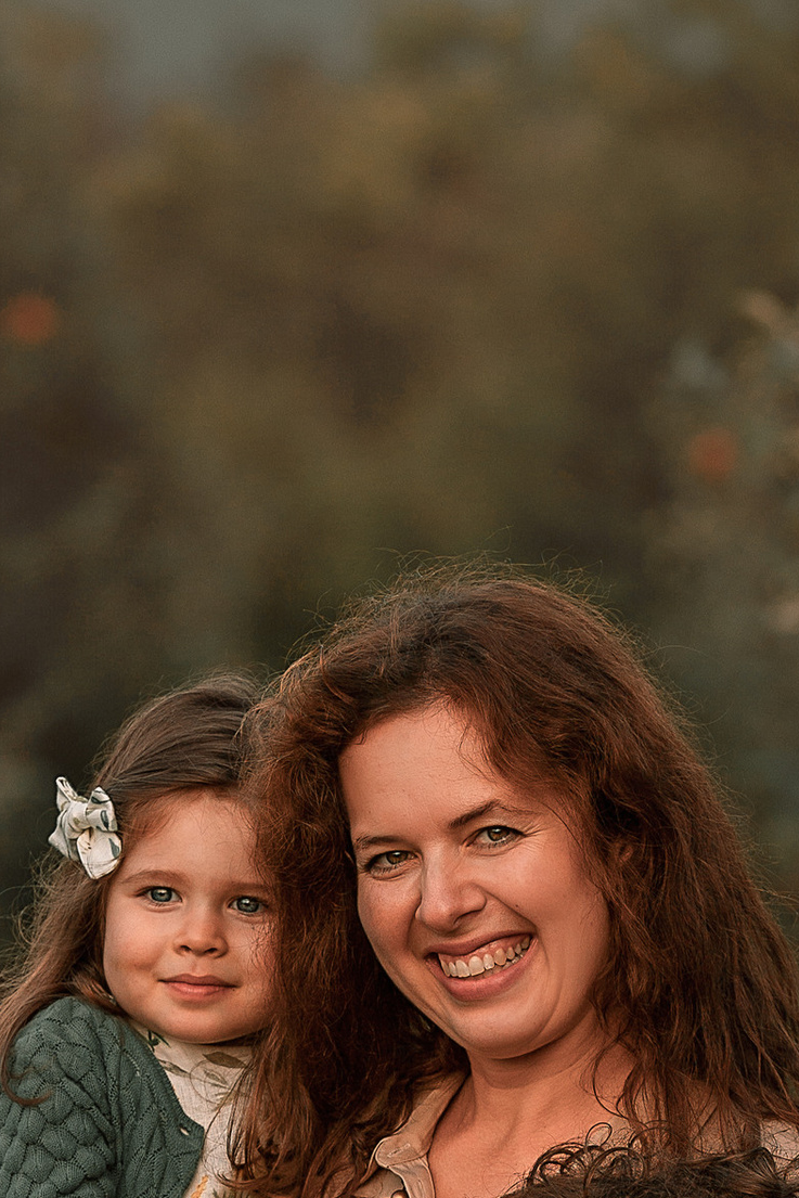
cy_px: 1700
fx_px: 15608
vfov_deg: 4.4
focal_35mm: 469
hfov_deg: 2.9
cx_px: 666
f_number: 4
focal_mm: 135
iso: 100
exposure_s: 1/640
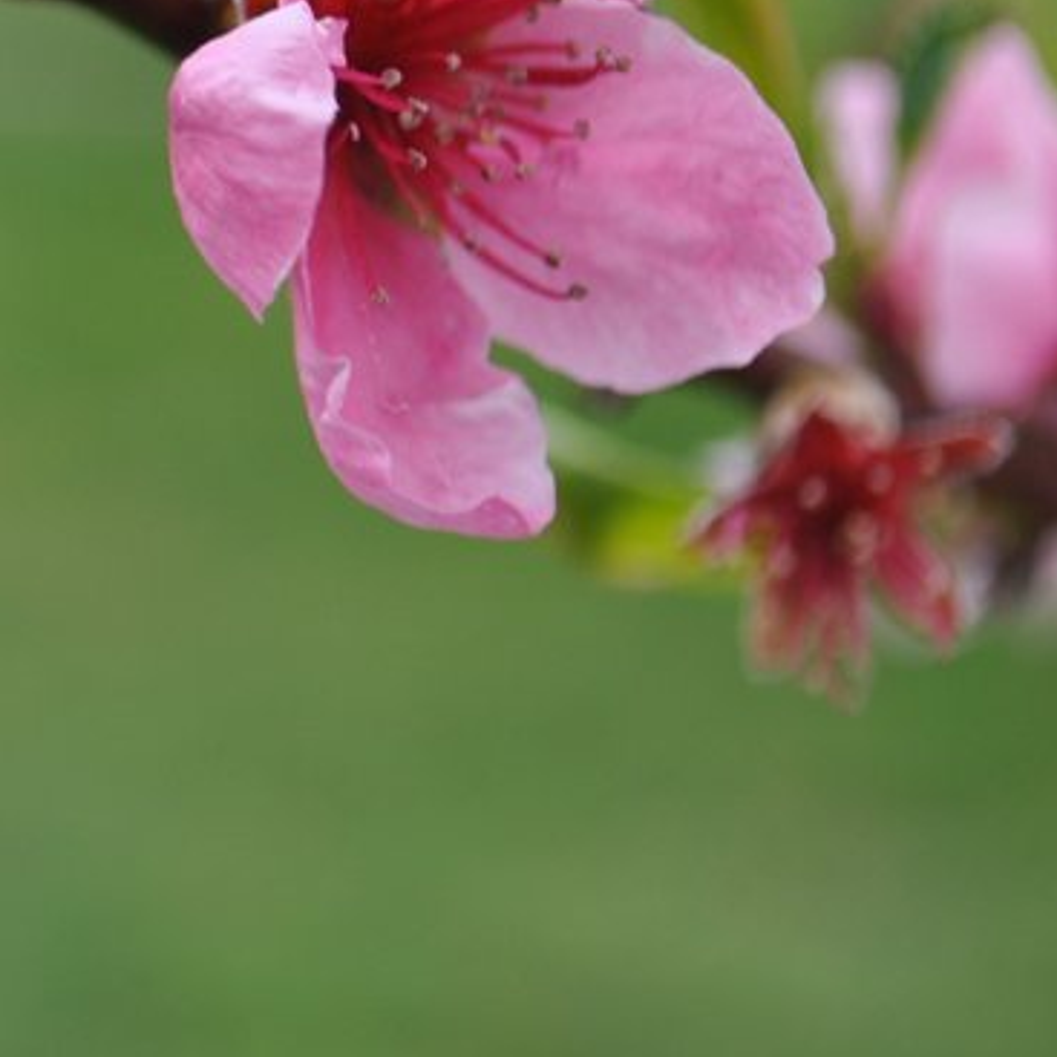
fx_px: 5769
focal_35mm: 167
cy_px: -60
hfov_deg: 10.5
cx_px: 297
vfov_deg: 10.4
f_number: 5.6
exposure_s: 1/125
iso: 100
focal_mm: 40
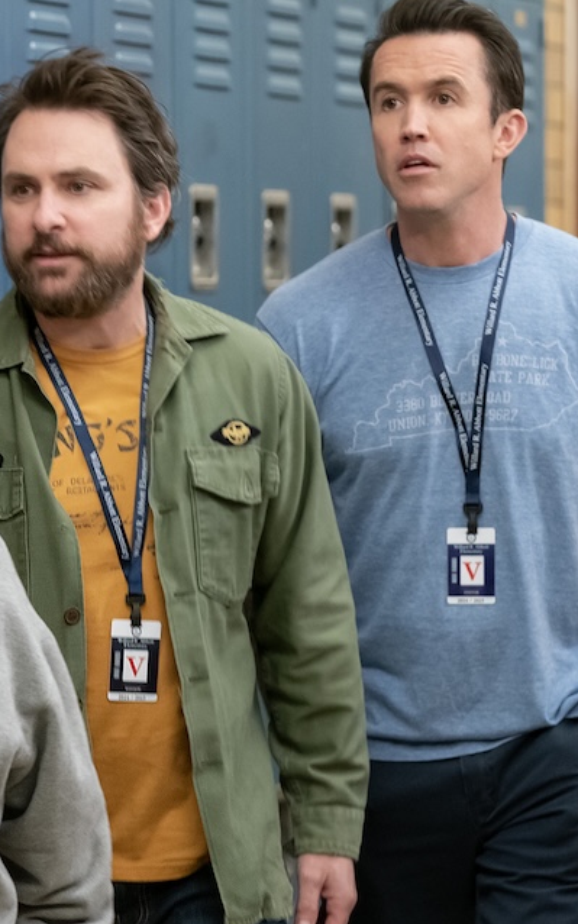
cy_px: 471
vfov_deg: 11.0
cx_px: 133
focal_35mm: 190
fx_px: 4787
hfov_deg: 6.9
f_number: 4
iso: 5000
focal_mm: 119
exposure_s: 1/100
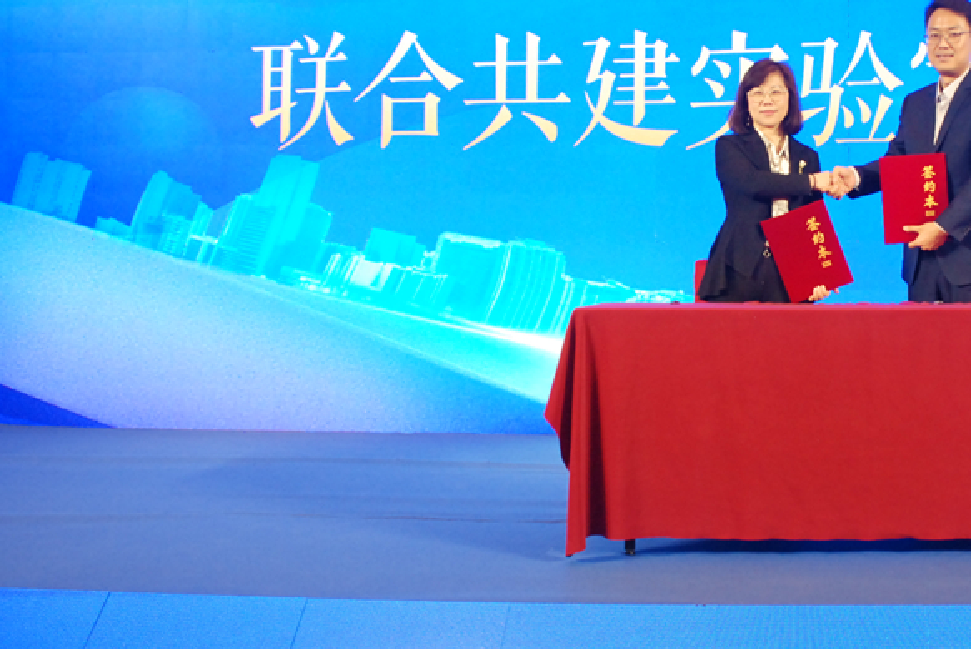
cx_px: 821
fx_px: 1350
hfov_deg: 37.6
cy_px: 245
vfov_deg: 27.0
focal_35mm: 50
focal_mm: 18
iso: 800
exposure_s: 1/125
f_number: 5.6
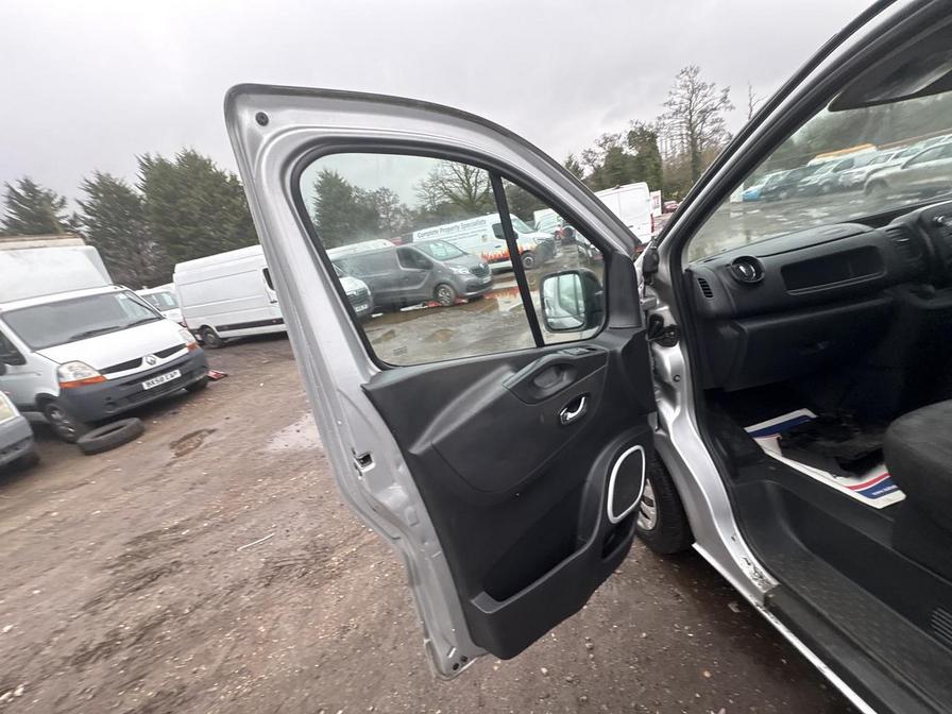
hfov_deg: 102.1
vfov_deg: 85.7
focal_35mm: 14
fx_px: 385
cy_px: 357
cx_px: 476
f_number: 2.2
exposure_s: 1/99
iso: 100
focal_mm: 2.22
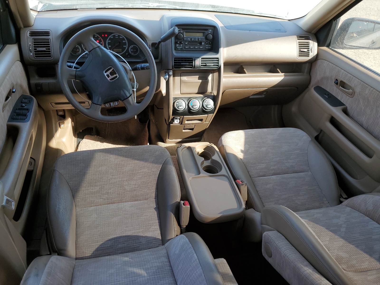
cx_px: 190
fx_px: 285
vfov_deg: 53.1
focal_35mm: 26
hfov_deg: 67.3
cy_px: 142
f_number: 1.5
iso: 50
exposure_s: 1/217
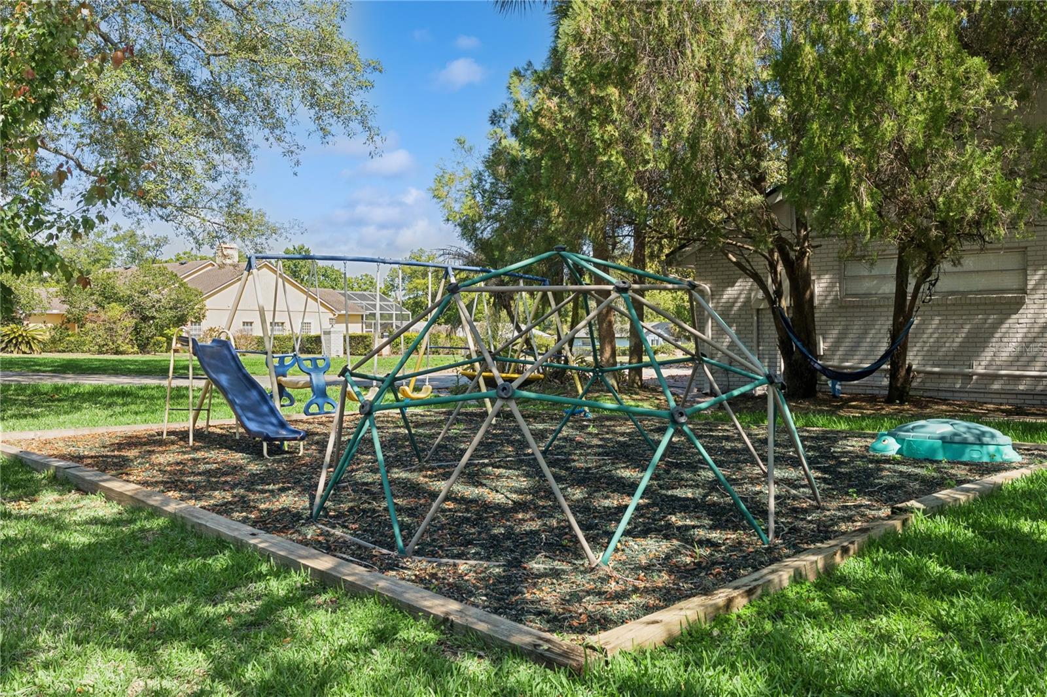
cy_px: 348
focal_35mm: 31
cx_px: 524
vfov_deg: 42.3
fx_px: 901
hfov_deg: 60.3
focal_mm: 21.2
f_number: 10
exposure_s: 1/500
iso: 800
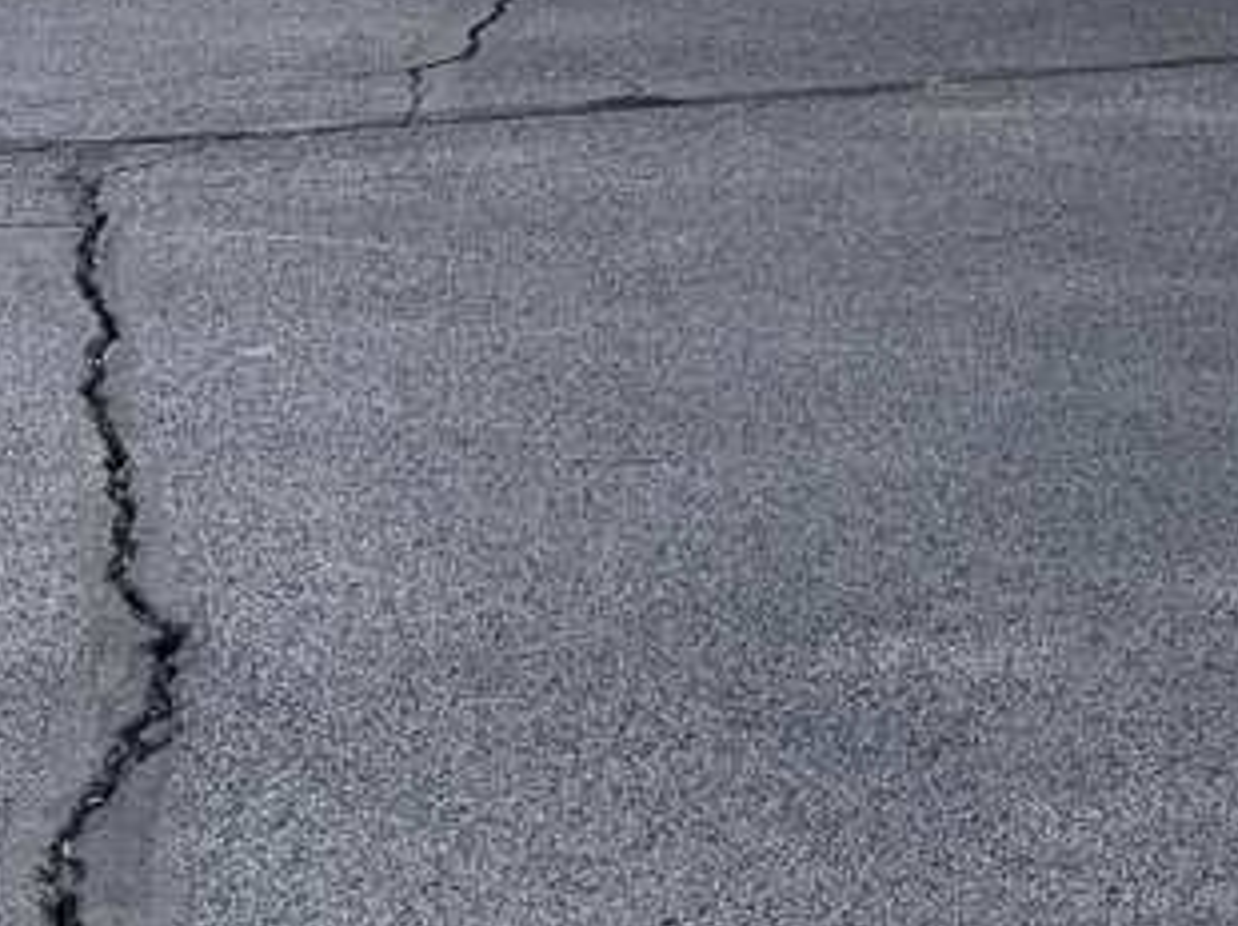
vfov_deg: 15.5
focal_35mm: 86
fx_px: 3073
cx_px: 1290
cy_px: -567
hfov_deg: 21.8
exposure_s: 1/4065
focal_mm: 5.96
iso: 64
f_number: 1.6
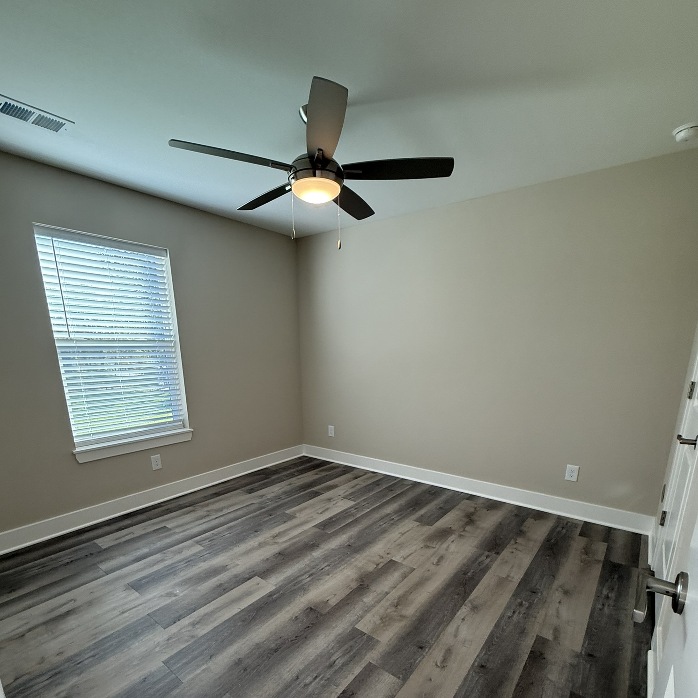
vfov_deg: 82.1
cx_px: 348
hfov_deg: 84.0
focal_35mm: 17
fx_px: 388
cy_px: 443
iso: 160
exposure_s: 1/120
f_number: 2.2
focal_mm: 2.22
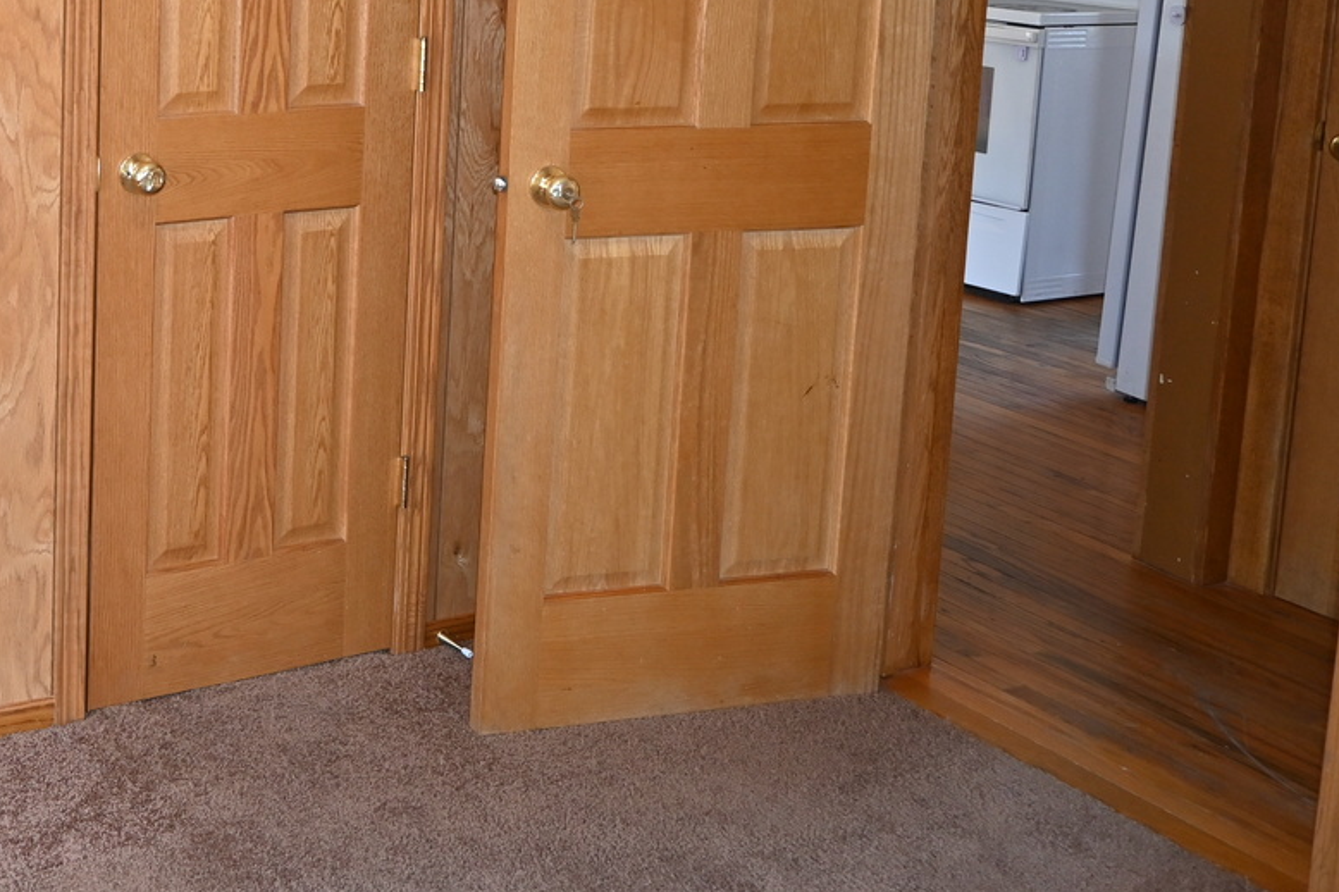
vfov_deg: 25.9
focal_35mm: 50
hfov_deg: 36.1
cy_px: 55
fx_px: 1859
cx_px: 33
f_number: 3.5
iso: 400
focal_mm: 16
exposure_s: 1/80
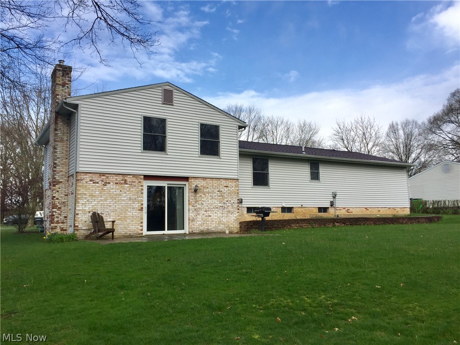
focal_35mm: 29
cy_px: 172
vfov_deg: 48.2
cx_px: 230
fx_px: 385
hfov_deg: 61.7
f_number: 2.2
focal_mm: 4.15
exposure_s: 1/1799
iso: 32
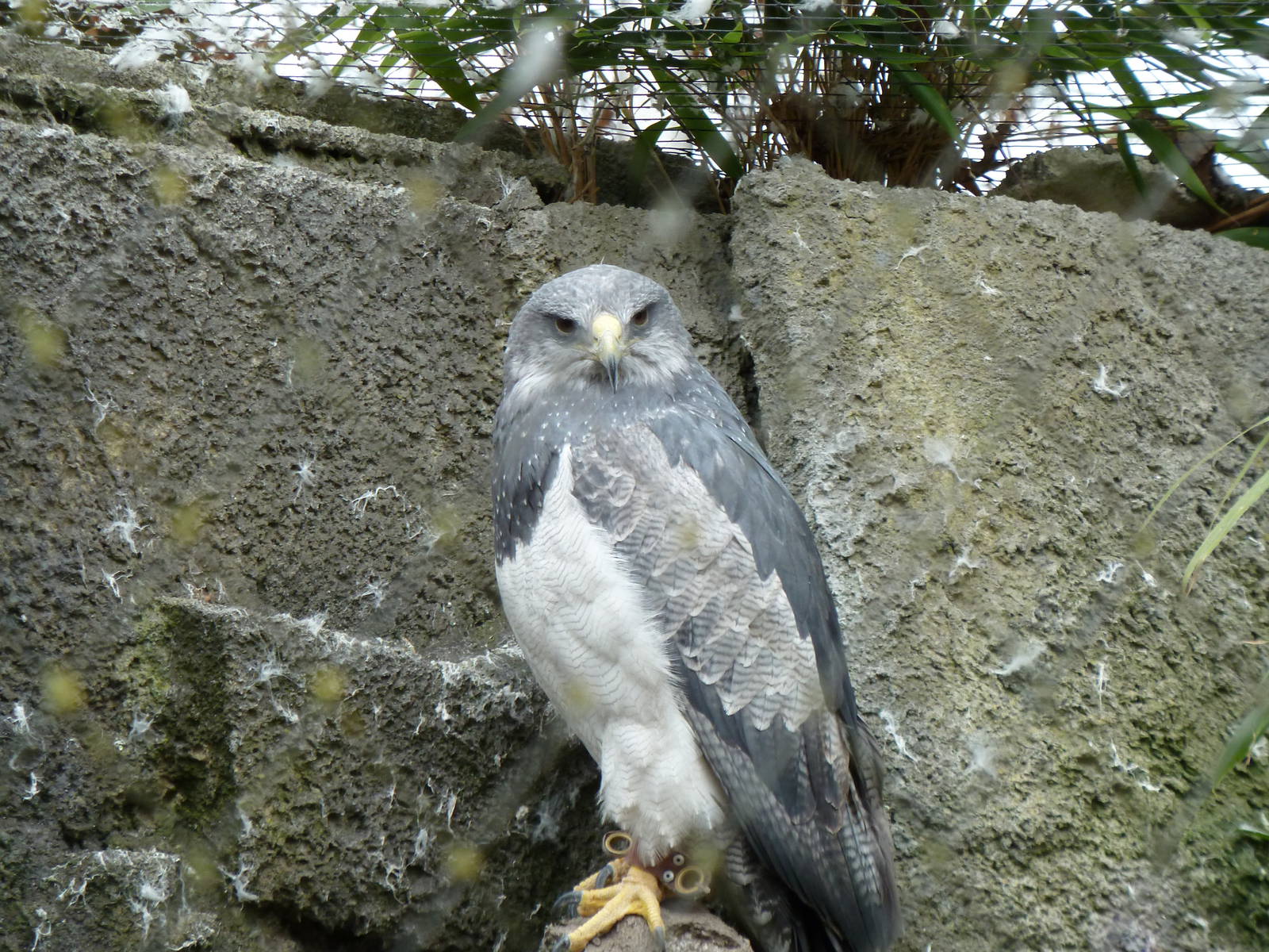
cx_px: 634
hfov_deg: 8.8
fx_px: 8248
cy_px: 476
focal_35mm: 225
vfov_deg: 6.6
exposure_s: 1/80
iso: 160
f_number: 4.6
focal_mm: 37
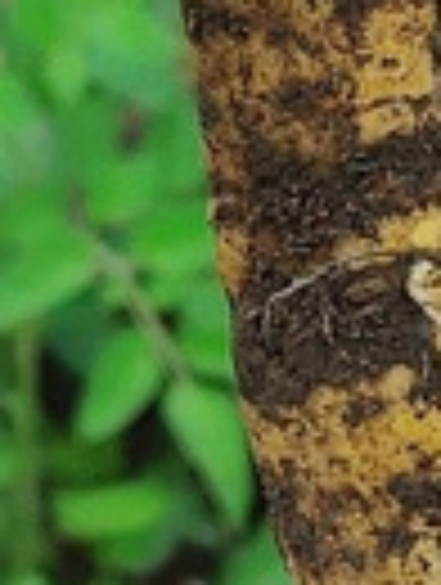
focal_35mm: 303
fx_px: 5130
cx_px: 194
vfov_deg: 6.4
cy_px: -414
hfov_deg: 4.9
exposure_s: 1/198
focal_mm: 4.81
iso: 50
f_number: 1.8
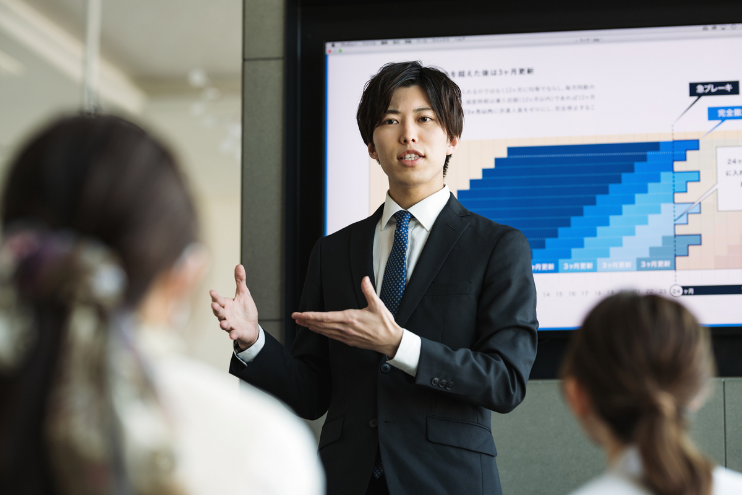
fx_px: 2164
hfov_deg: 19.5
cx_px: 371
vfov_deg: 13.0
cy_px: 248
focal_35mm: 105
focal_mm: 105
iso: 200
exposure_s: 1/200
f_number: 2.2
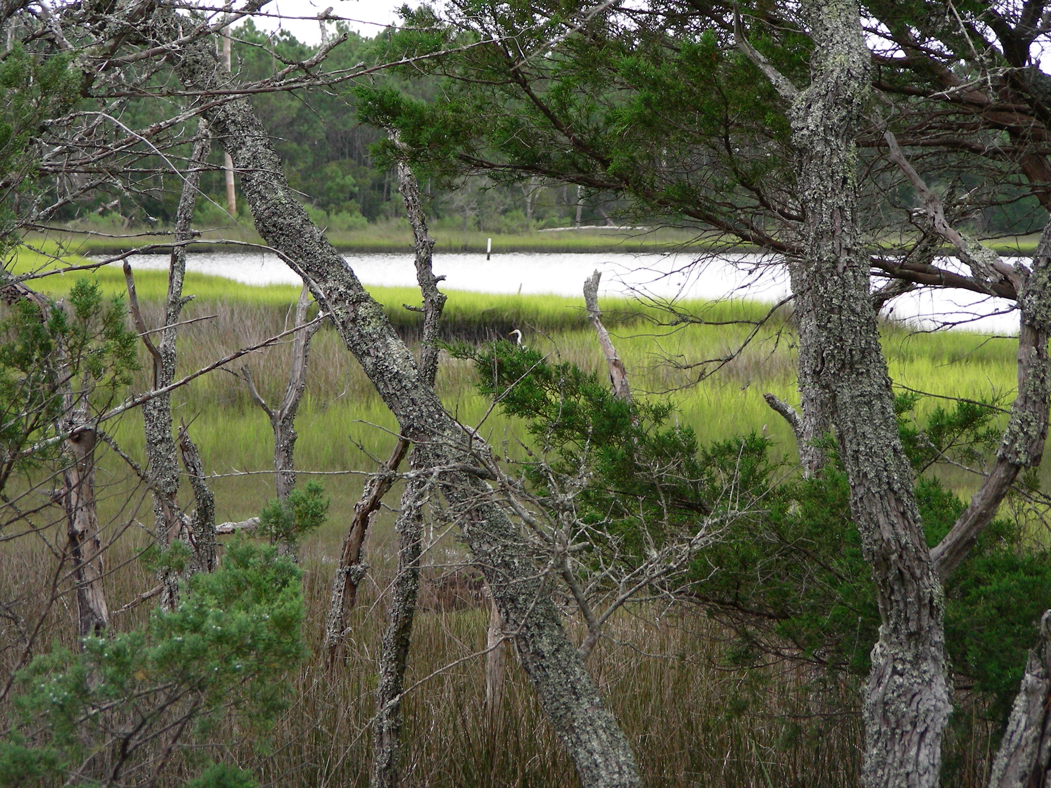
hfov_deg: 13.3
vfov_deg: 10.0
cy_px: 394
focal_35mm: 148
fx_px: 4494
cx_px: 526
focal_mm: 24.7
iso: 50
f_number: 4
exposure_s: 1/169
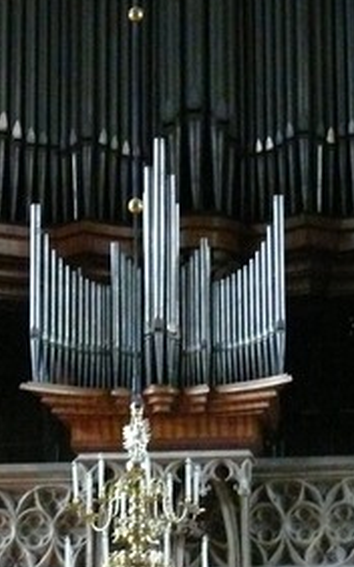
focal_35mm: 203
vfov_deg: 10.3
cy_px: 92
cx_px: 101
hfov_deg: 6.5
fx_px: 3137
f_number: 3.2
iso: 800
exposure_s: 1/13
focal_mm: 15.2
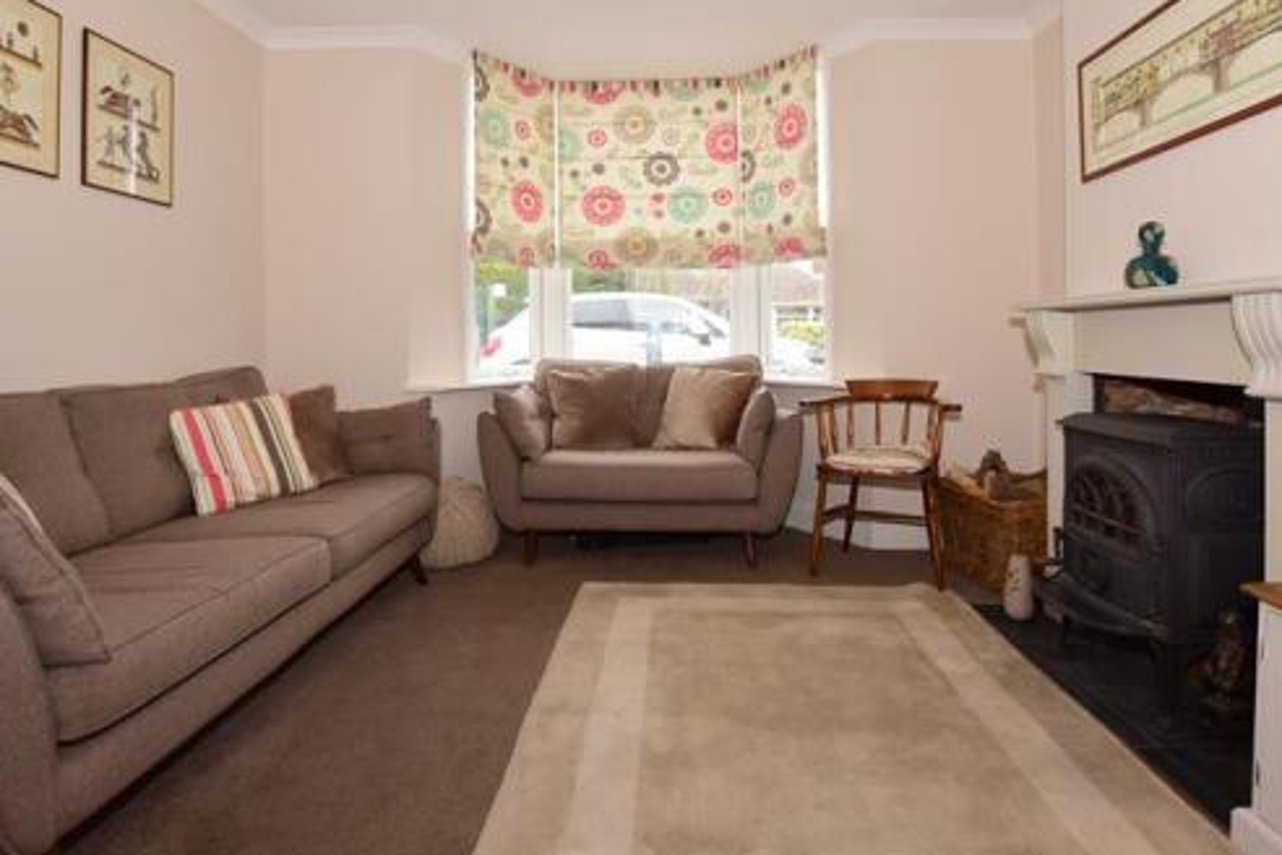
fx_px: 712
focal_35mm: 20
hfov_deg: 83.9
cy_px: 338
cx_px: 667
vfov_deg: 61.3
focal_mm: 10
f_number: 5.6
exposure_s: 1/13
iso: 400
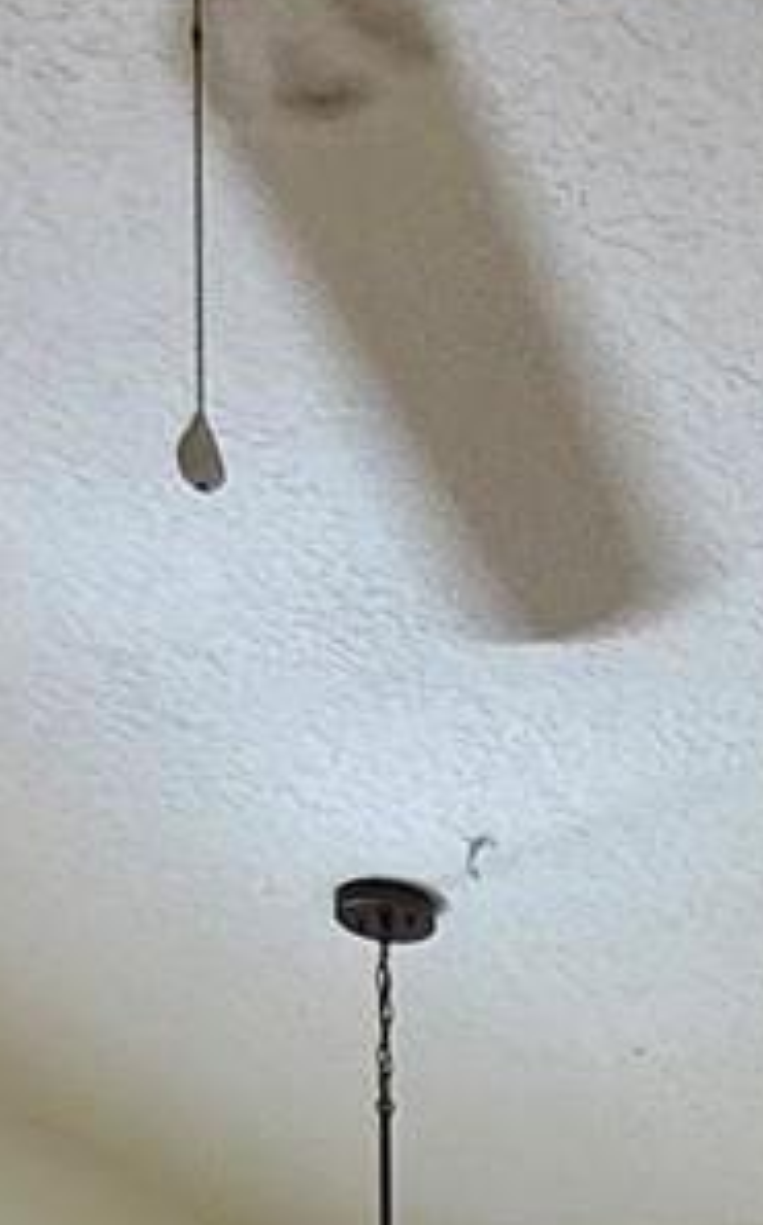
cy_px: 2293
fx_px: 2668
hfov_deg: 15.2
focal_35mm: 80
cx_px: 1085
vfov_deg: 18.9
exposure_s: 1/120
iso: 100
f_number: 2.2
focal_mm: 2.22
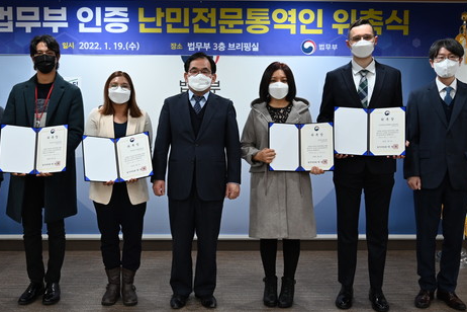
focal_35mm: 40
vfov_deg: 33.6
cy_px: 139
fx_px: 514
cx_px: 199
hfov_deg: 48.7
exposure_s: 1/125
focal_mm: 30.5
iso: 1250
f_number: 4
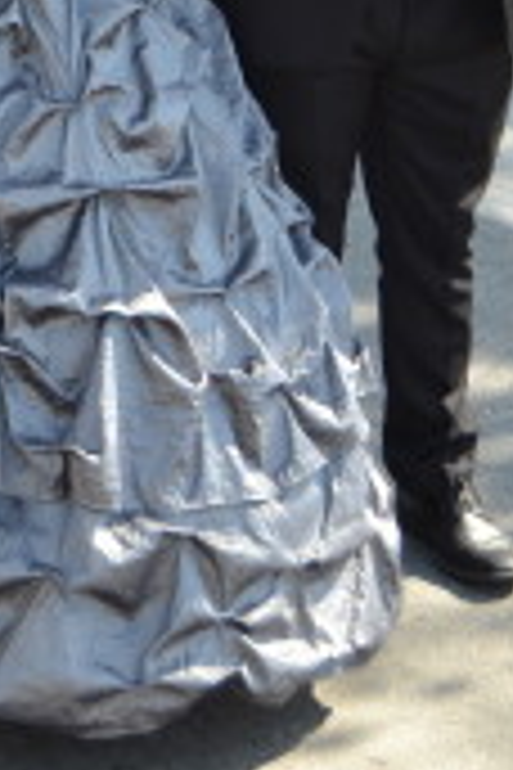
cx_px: 99
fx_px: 3591
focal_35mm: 168
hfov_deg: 8.2
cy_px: -90
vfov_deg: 12.0
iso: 140
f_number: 5.6
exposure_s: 1/125
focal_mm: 40
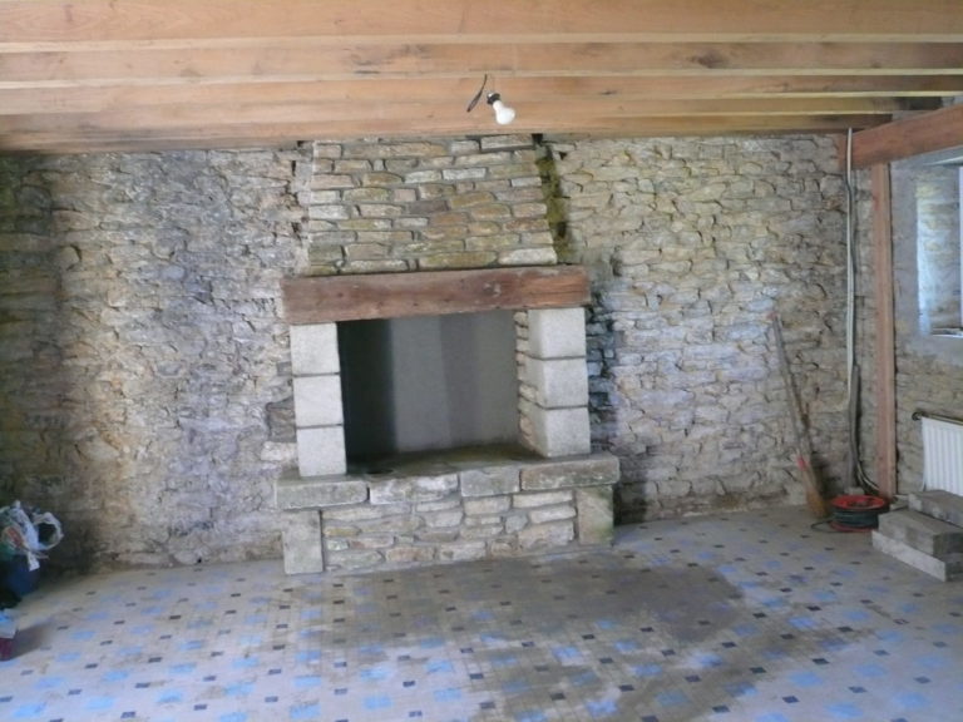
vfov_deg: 41.8
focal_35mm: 34
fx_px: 946
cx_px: 482
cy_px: 361
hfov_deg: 54.0
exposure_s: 1/25
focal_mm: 5.4
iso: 400
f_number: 3
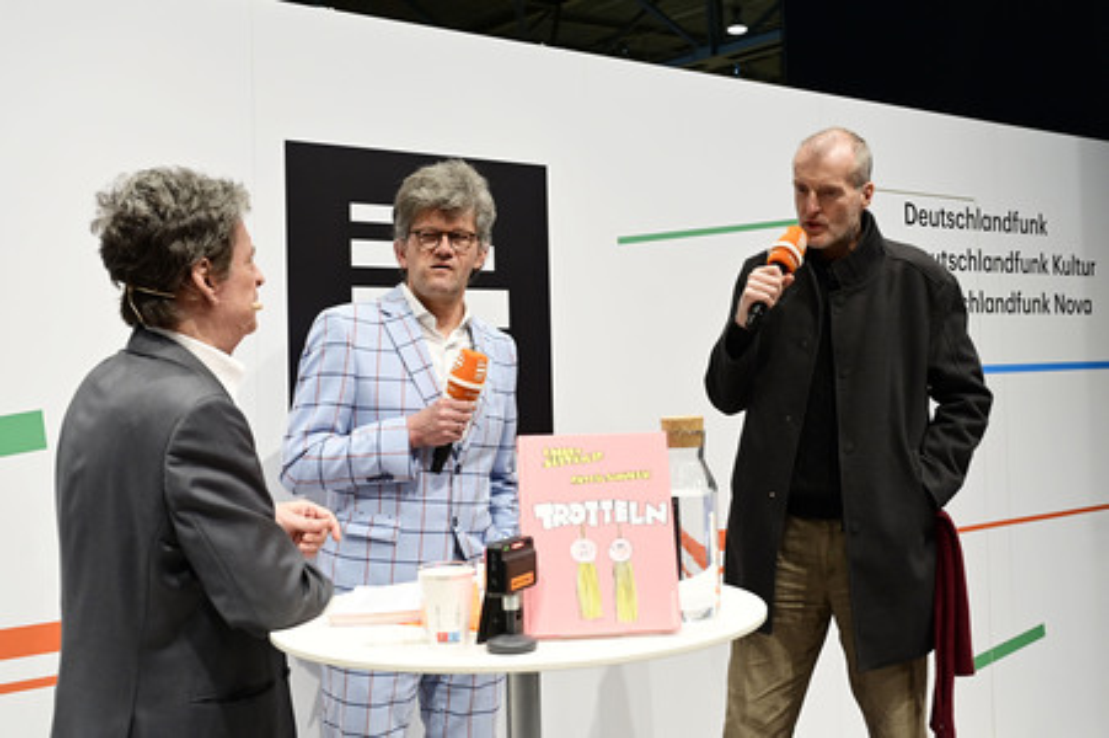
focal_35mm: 36
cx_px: 554
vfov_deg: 36.8
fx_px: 1108
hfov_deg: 53.2
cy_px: 369
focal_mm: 36
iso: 1250
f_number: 5
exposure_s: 1/320
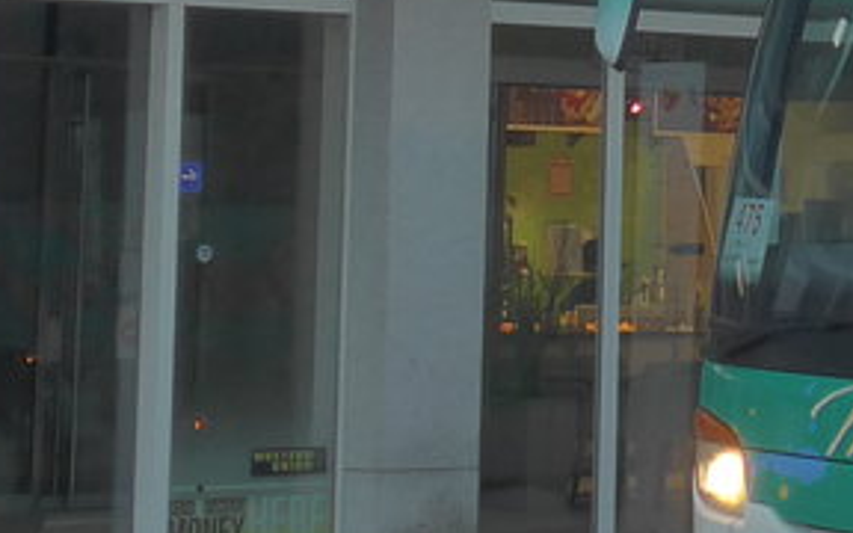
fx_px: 4719
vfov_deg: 6.4
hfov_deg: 9.9
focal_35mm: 203
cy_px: -275
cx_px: 1404
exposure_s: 1/100
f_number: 3
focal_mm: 9.5
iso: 200
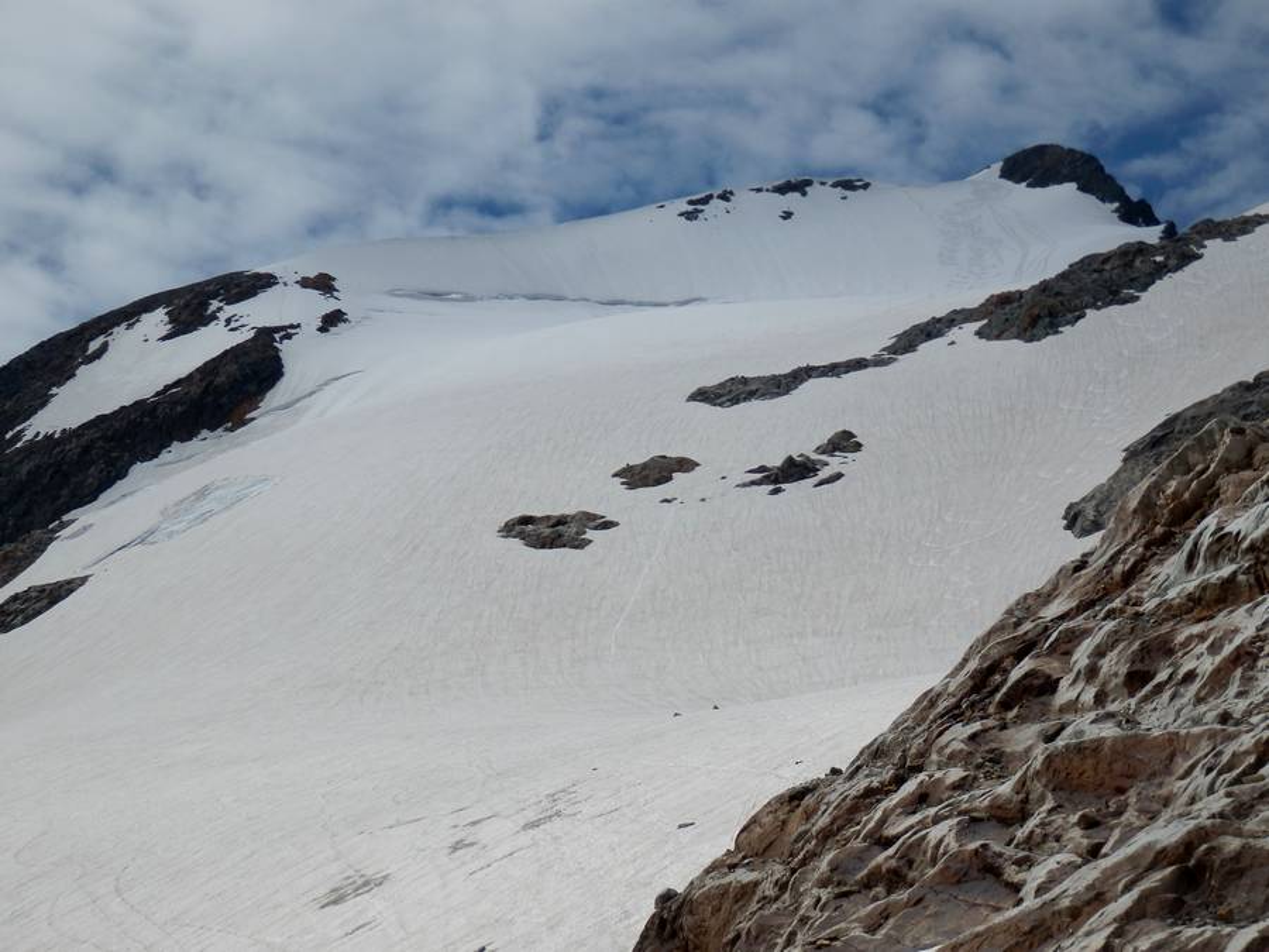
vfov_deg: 16.8
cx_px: 634
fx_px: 3226
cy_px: 476
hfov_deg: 22.3
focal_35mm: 88
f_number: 13.5
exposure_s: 1/250
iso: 80
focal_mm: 15.8
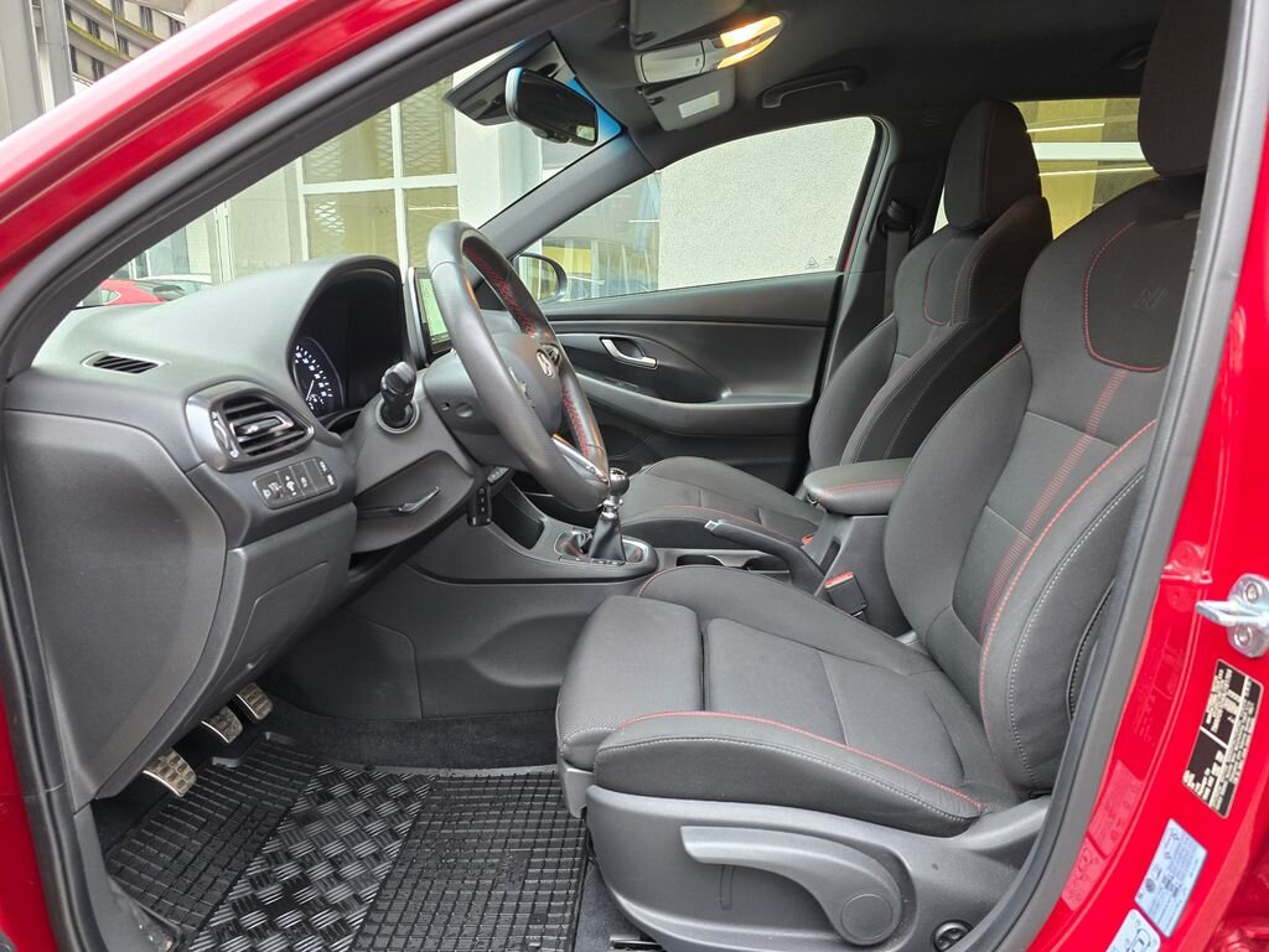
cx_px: 634
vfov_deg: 58.9
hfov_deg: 73.9
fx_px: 843
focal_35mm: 23
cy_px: 476
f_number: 1.7
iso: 400
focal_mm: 6.3
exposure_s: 1/100
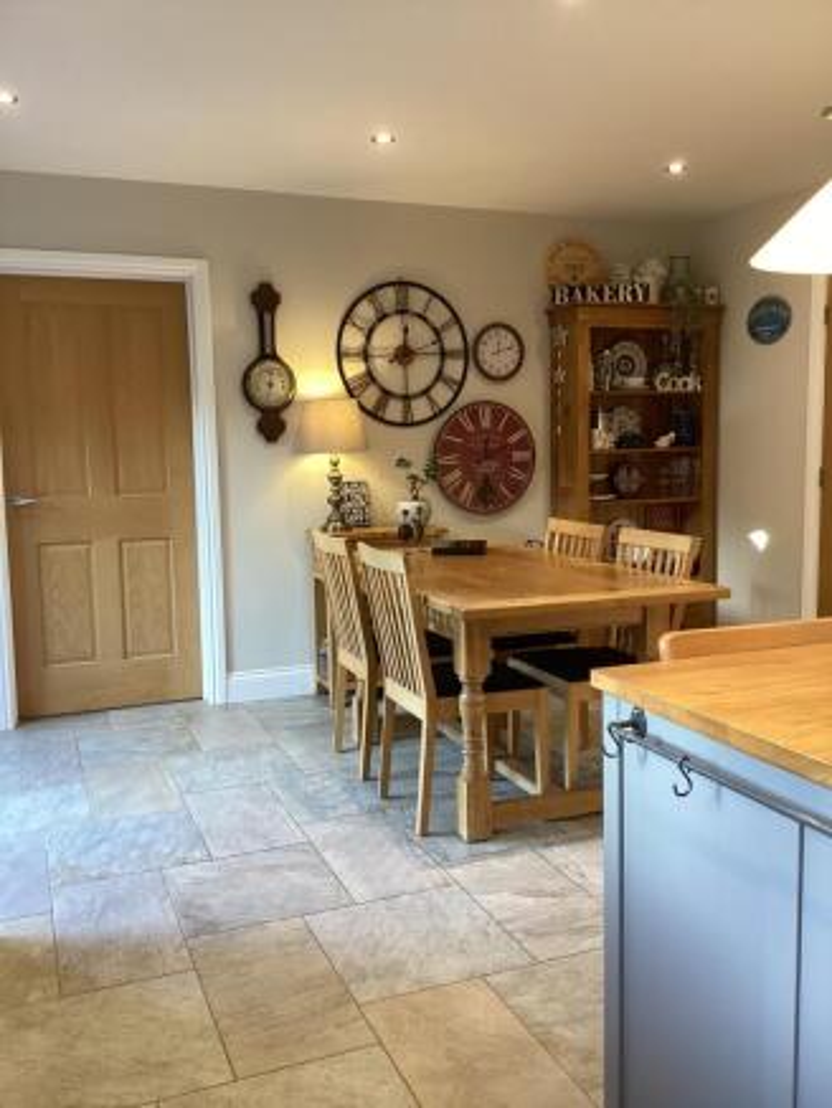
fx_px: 993
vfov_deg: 58.3
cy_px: 554
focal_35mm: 31
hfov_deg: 45.5
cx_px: 416
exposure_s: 1/50
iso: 125
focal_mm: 3.3
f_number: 2.4
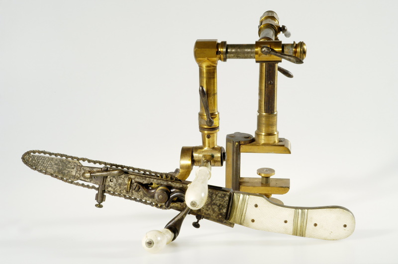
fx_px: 1077
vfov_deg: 14.0
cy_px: 132
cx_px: 199
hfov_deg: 20.9
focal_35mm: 98
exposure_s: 1/8
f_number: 11
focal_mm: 65
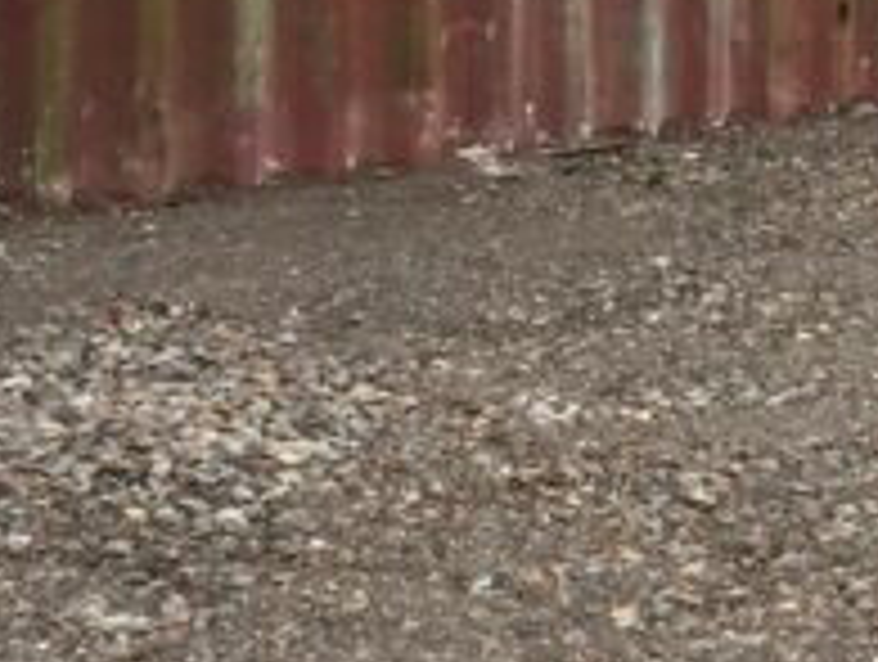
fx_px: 2414
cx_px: 910
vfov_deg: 15.1
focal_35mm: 95
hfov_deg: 19.9
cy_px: -104
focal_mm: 4.15
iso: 32
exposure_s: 1/33
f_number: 2.2
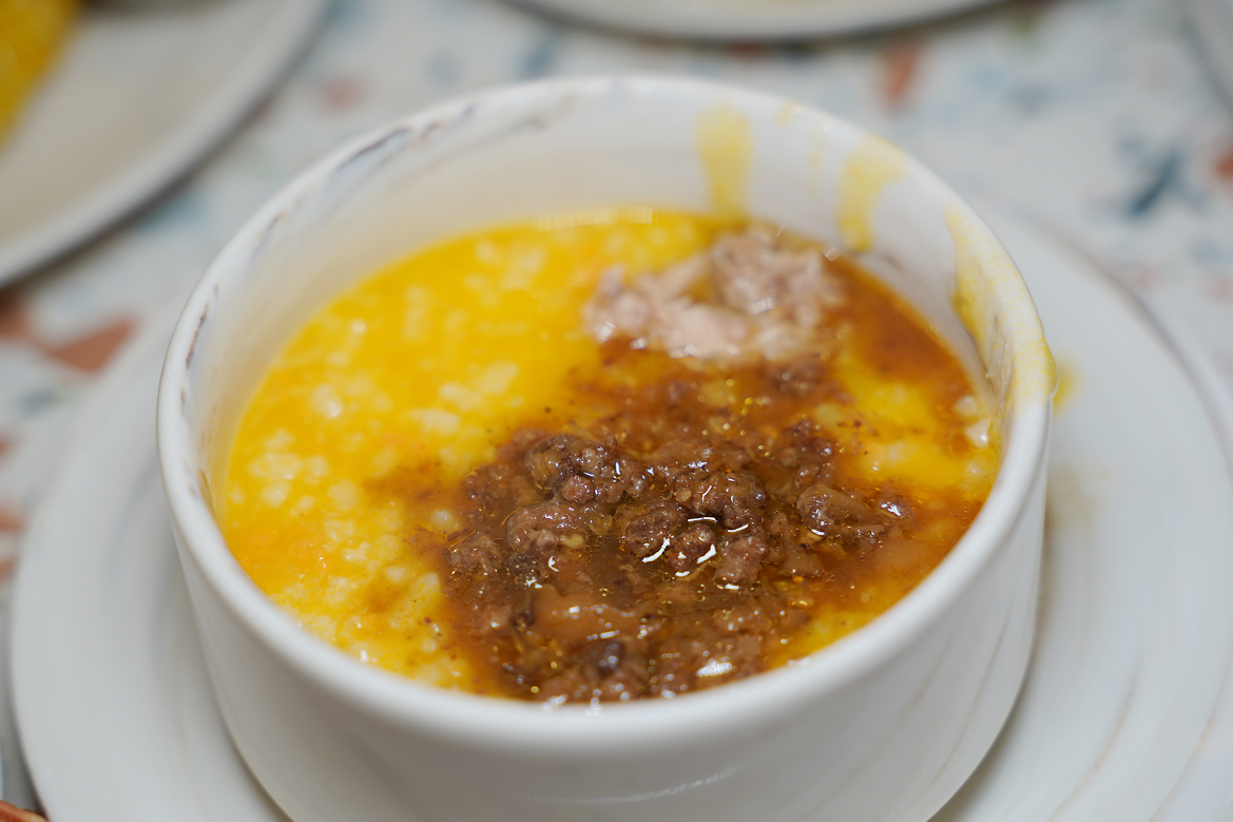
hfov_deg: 26.3
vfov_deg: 17.7
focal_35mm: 77
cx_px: 602
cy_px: 419
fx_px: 2637
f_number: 4
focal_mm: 75
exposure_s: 1/80
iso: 160
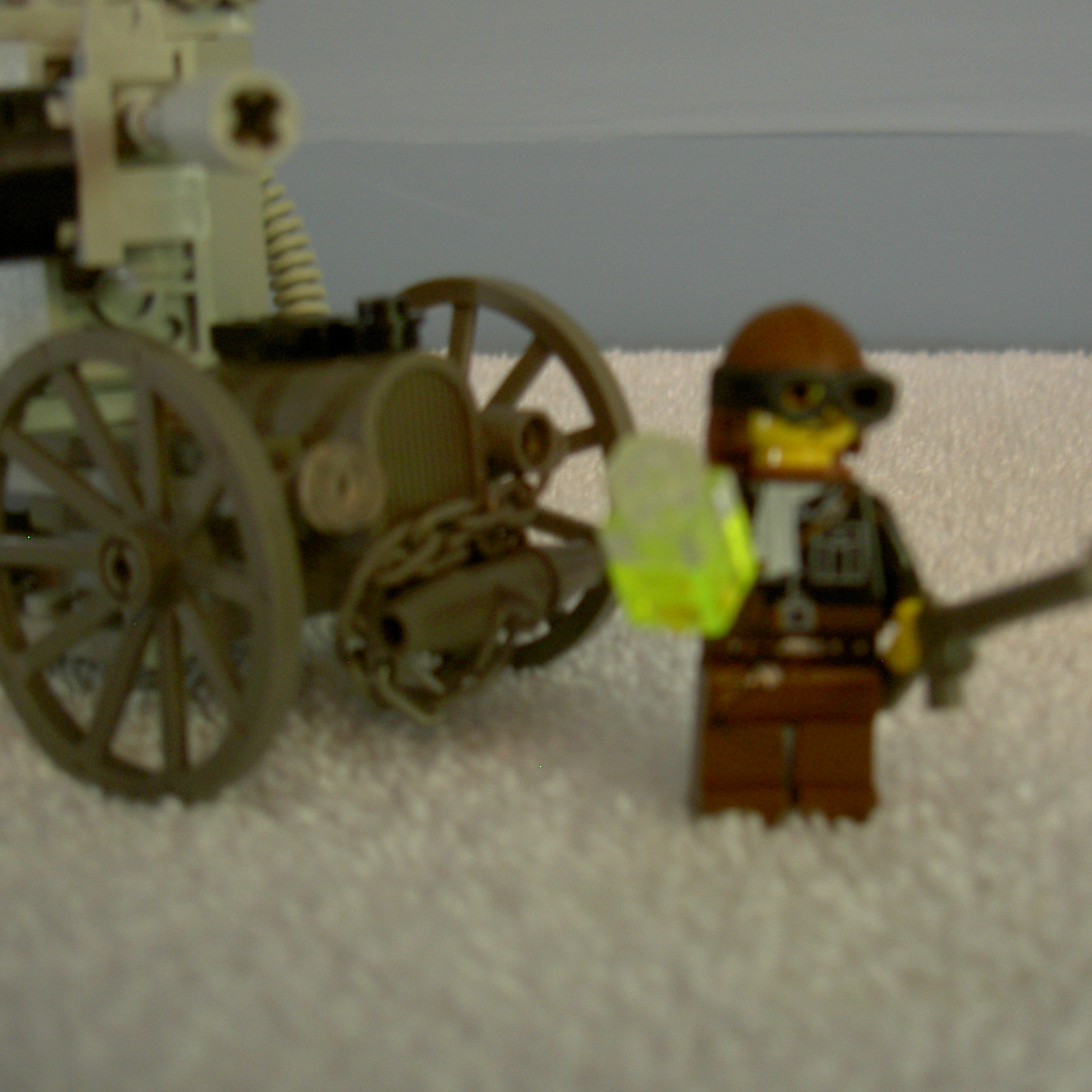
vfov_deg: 32.2
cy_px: 514
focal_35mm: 53
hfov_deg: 32.1
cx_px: 680
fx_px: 1892
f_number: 2.8
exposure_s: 1/8
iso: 100
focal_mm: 8
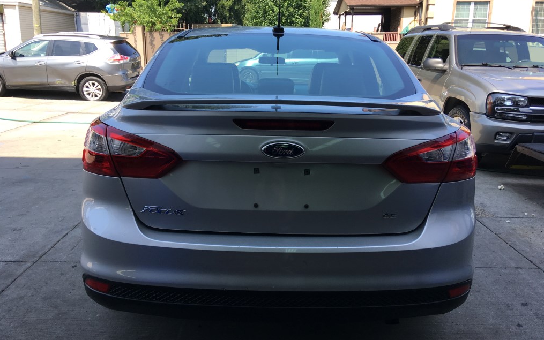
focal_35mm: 31
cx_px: 271
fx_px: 460
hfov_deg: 61.2
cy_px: 163
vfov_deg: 40.6
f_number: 2.2
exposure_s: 1/416
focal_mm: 4.15
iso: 25
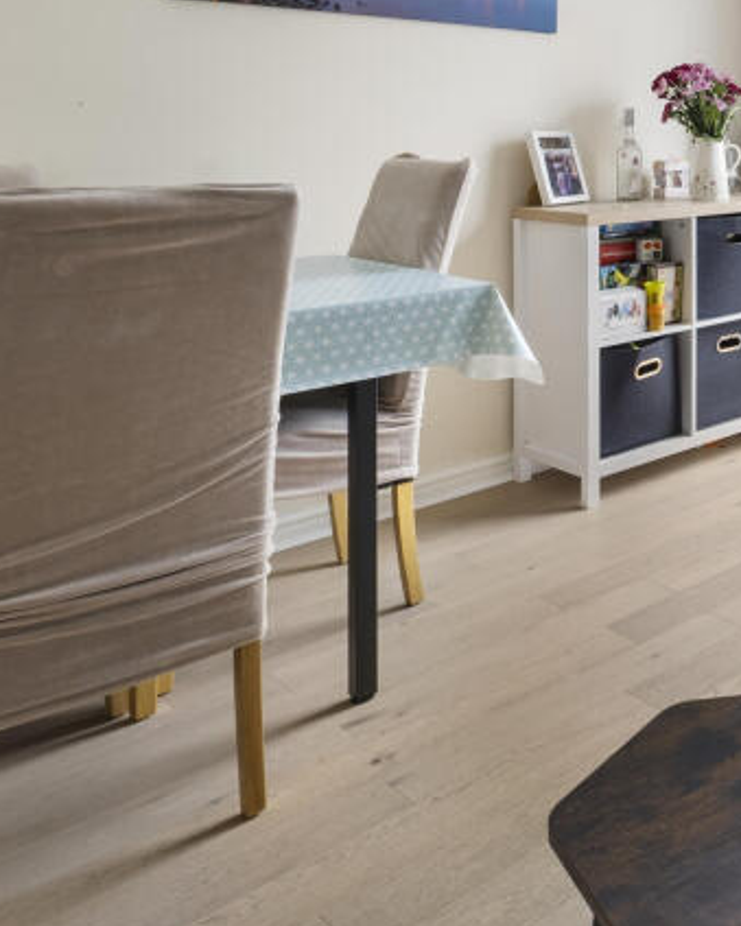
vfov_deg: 50.3
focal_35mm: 34
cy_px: 215
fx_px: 932
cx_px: 979
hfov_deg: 32.1
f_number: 8
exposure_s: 2
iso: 160
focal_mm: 10
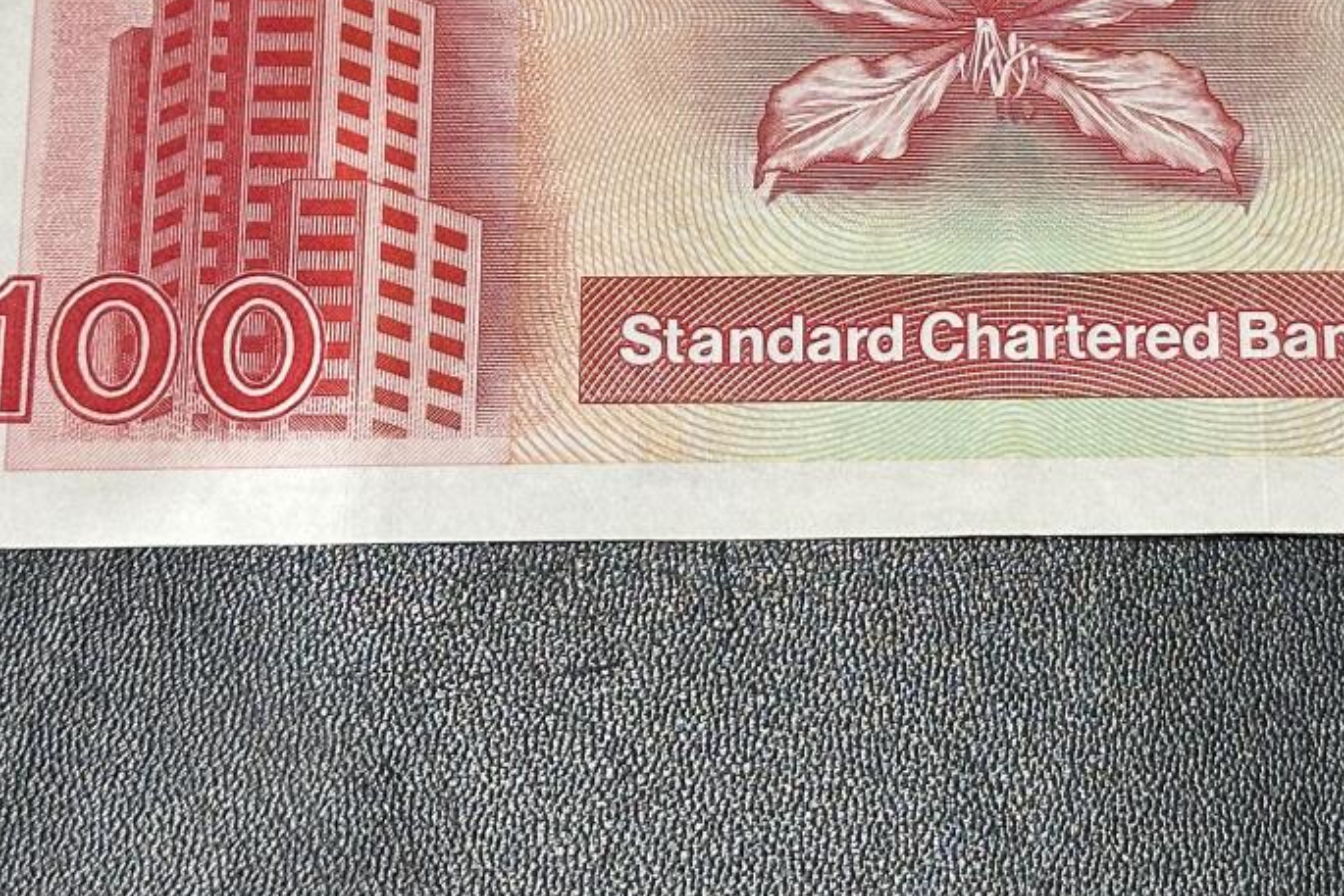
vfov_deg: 13.3
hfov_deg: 19.9
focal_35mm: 102
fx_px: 3809
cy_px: 65
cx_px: 981
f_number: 1.78
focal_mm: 6.86
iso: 100
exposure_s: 1/50
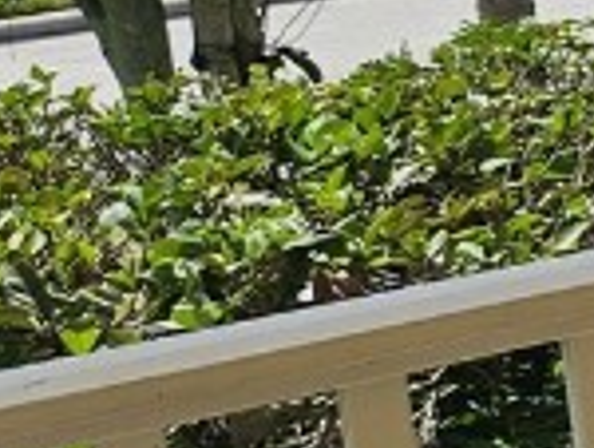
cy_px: -135
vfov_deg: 9.3
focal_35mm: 157
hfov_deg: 9.2
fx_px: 2698
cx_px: 1956
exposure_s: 1/2503
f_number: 1.8
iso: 25
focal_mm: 5.4
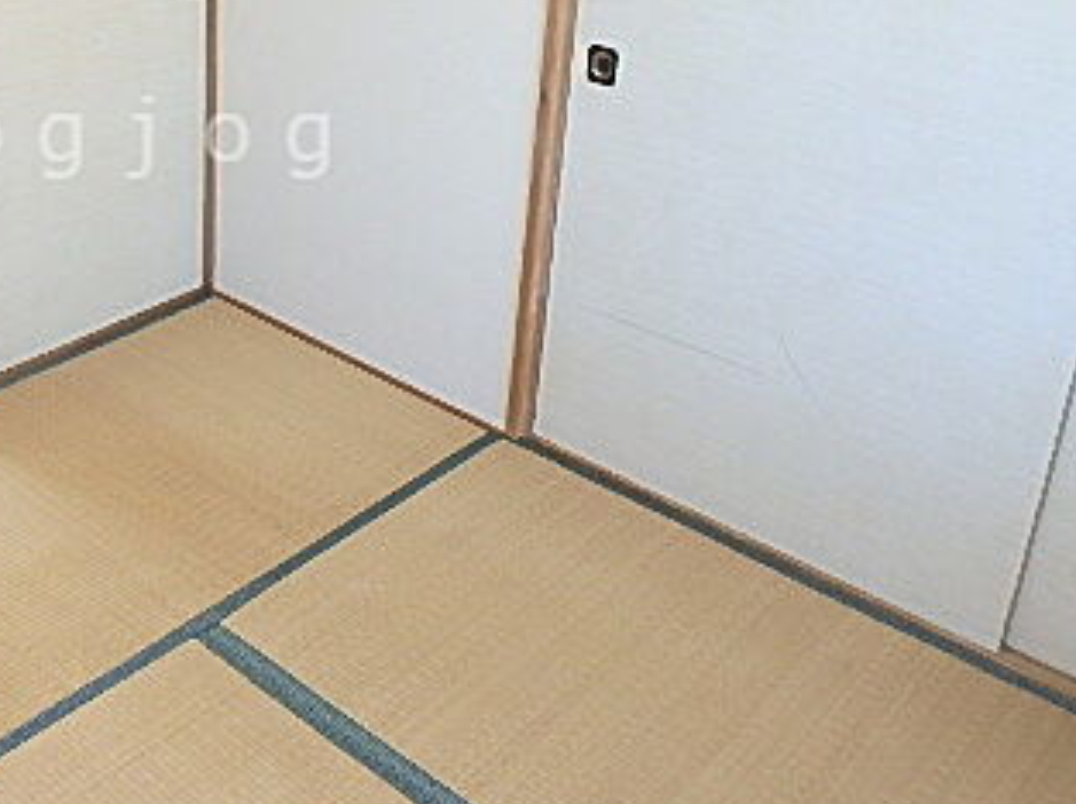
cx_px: 113
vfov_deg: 32.4
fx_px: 1335
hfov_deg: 40.6
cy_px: 137
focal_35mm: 43
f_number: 3.5
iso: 200
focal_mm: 3.7
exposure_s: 1/40
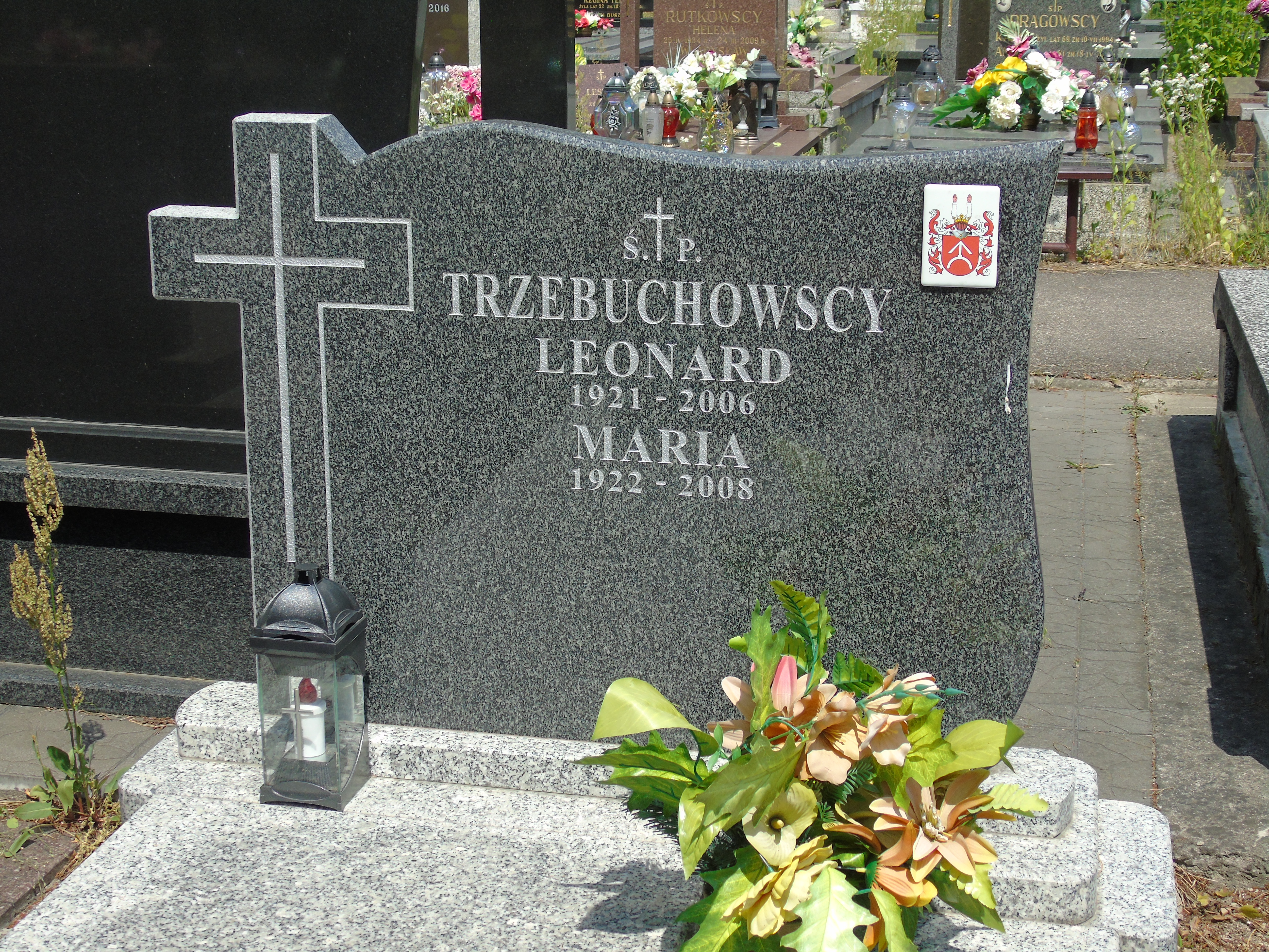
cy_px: 476
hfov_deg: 35.5
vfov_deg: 27.0
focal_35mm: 54
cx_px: 634
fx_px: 1980
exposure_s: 1/500
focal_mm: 9.6
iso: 80
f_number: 4.3
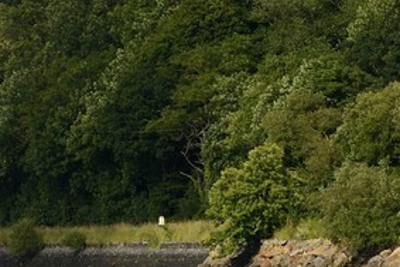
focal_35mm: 463
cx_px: -698
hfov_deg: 4.3
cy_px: -118
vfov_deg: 3.0
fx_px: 5147
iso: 400
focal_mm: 82
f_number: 7.1
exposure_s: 1/1250
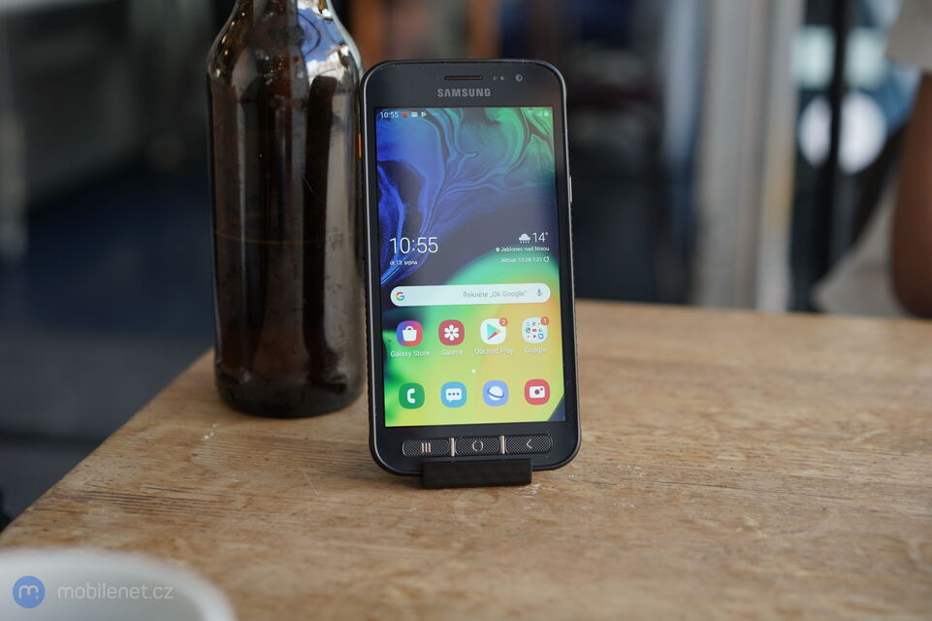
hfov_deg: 36.3
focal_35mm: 55
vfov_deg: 24.6
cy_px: 310
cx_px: 466
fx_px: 1423
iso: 125
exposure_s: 1/50
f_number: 4
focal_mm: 55
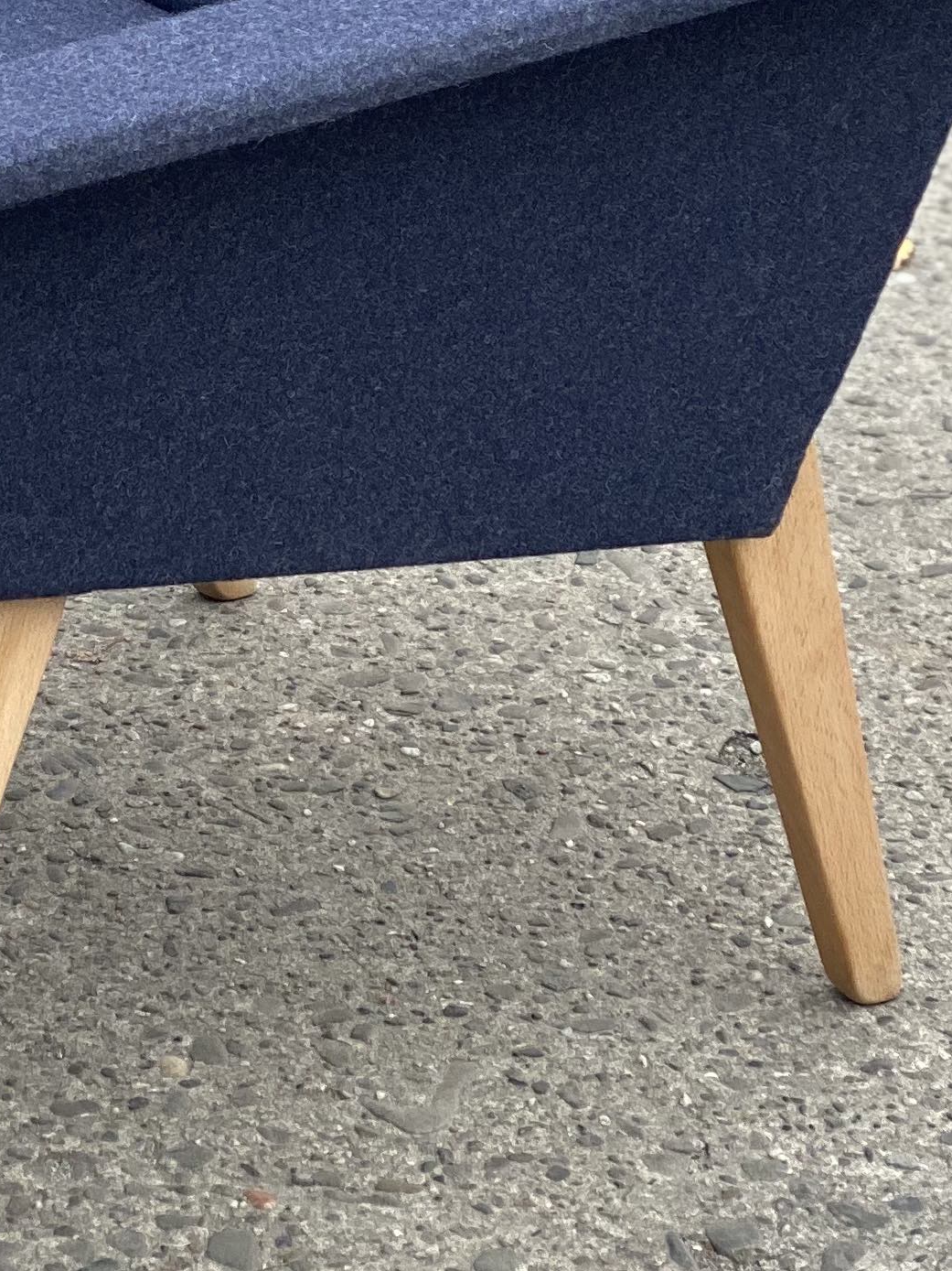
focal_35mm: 151
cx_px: 114
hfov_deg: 9.8
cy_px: 145
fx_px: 5540
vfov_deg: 13.0
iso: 32
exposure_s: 1/122
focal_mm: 6
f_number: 2
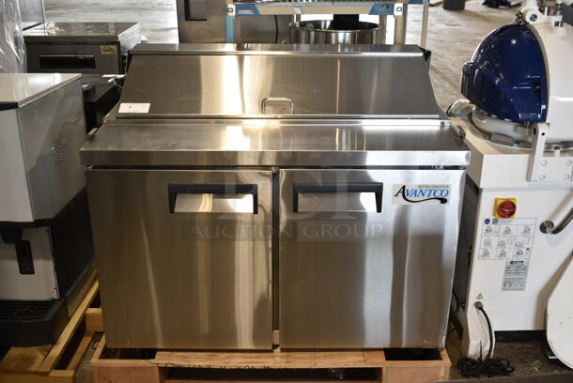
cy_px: 192
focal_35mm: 39
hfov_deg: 49.5
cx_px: 286
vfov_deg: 34.3
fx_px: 621
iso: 360
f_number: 4
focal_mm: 26
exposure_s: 1/40
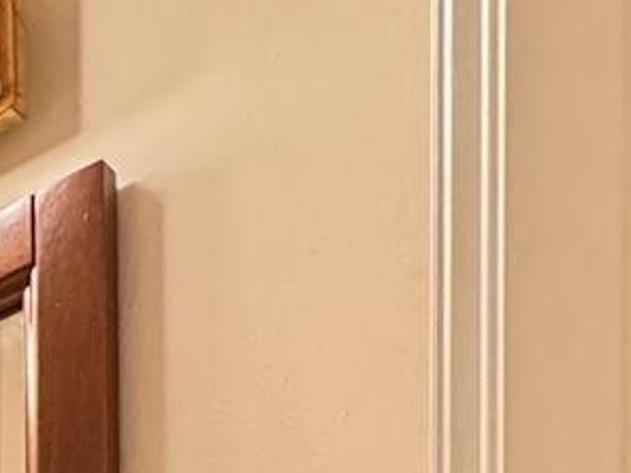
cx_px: -678
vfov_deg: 10.3
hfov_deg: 15.5
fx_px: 1768
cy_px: 1468
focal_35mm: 97
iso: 250
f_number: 2.2
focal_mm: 2.22
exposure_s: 1/60
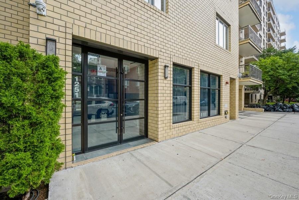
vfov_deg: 81.2
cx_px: 150
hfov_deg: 104.3
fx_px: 116
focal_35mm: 14
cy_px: 100
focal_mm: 14
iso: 640
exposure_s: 1/320
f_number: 8
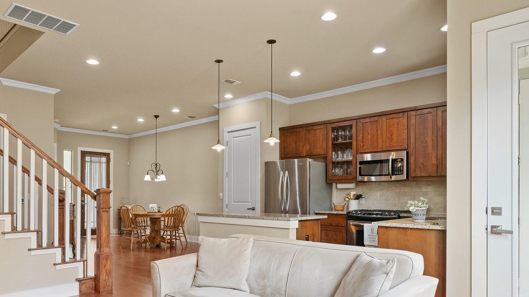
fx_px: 351
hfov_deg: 73.7
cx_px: 229
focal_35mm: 25
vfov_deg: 45.3
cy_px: 197
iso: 2000
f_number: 8
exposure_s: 1/20
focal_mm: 16
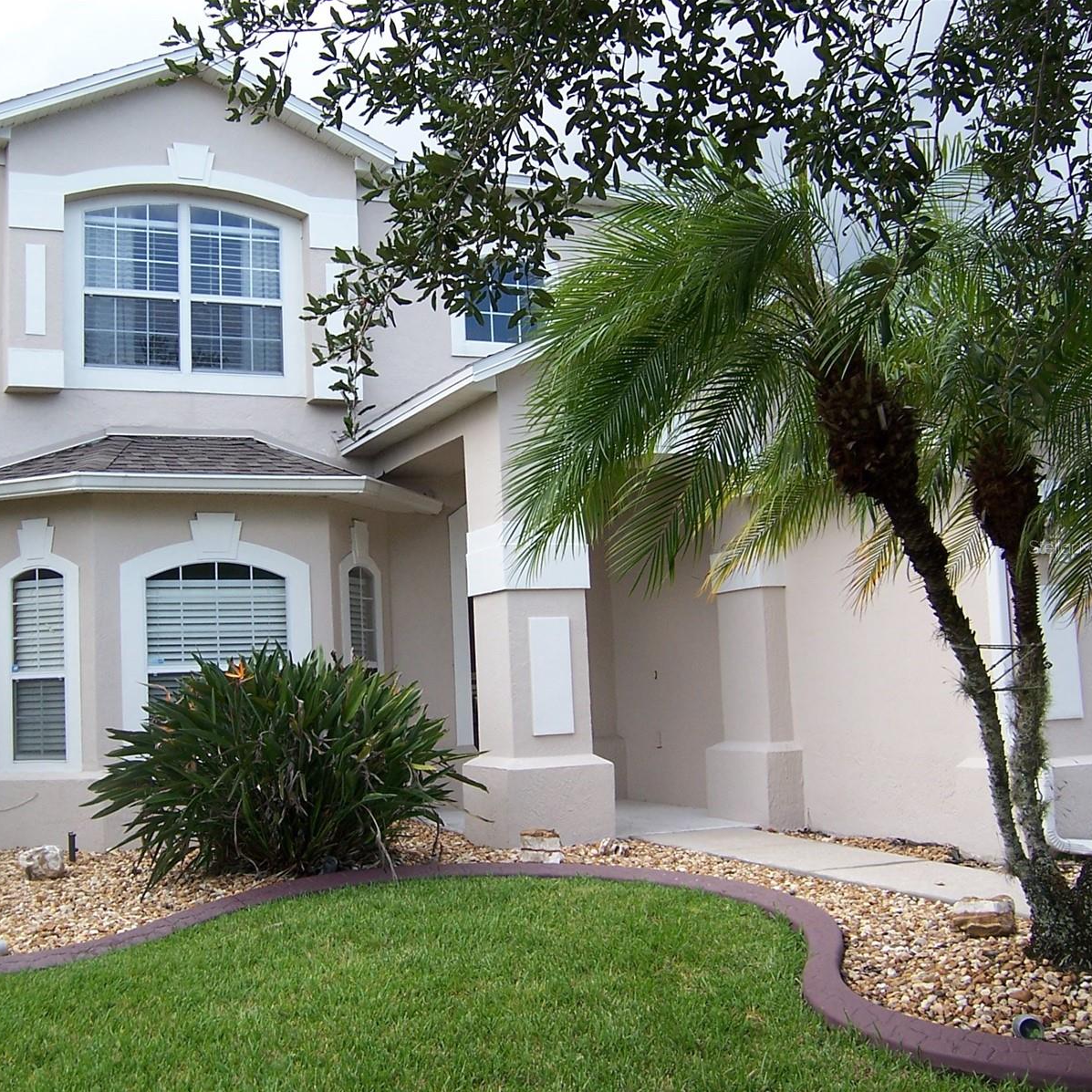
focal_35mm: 39
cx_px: 385
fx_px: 1392
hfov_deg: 42.4
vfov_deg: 42.8
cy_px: 546
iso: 80
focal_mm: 5.5
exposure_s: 1/180
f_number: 3.4
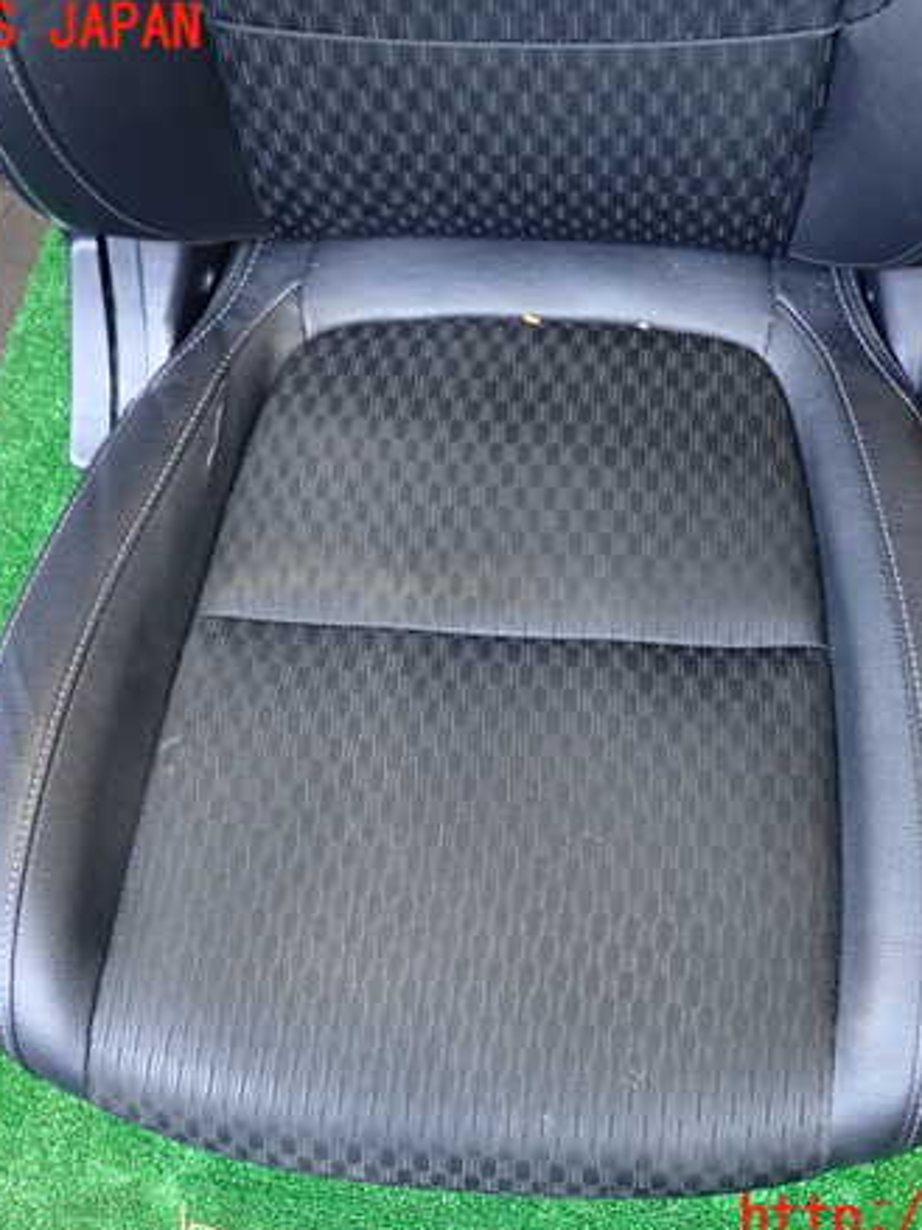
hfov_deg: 35.0
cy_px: 625
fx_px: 1457
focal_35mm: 41
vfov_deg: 45.8
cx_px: 532
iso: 200
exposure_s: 1/30
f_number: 2.3
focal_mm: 5.4
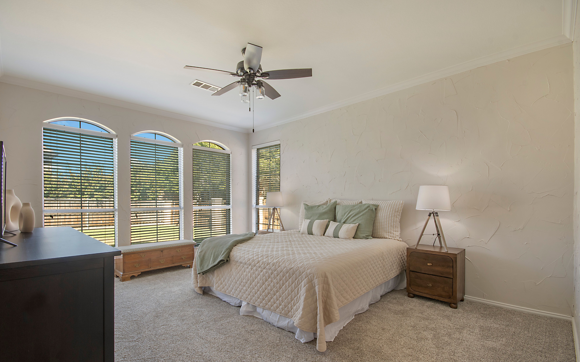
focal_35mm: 16
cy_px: 200
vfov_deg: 71.0
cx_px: 278
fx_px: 253
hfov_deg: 97.8
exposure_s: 1/30
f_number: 11
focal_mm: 10
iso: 100
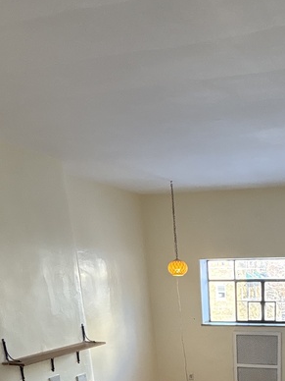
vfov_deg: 39.0
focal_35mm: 39
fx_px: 428
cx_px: 256
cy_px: 422
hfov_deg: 34.8
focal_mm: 2.22
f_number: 2.2
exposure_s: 1/120
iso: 250
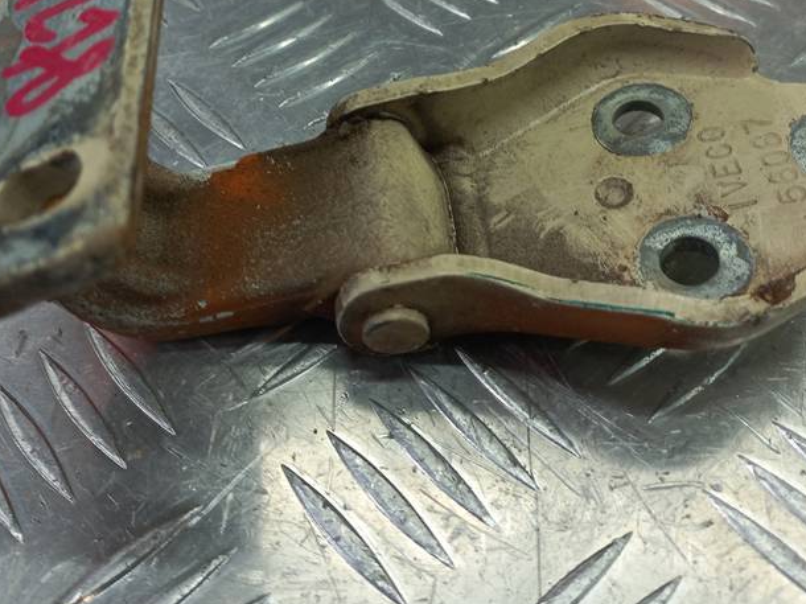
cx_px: 390
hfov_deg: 44.8
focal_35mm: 42
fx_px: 978
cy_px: 131
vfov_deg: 33.4
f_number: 1.8
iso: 40
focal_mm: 4.6
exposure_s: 1/50
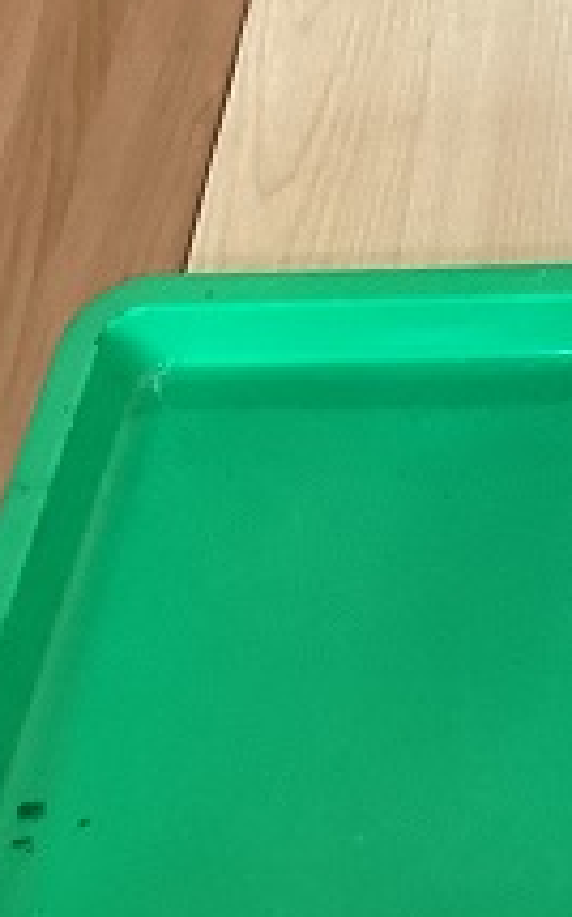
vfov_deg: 18.6
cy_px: -367
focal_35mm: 102
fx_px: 2549
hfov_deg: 11.8
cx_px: 1054
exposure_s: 1/50
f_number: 2.4
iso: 80
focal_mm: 3.3
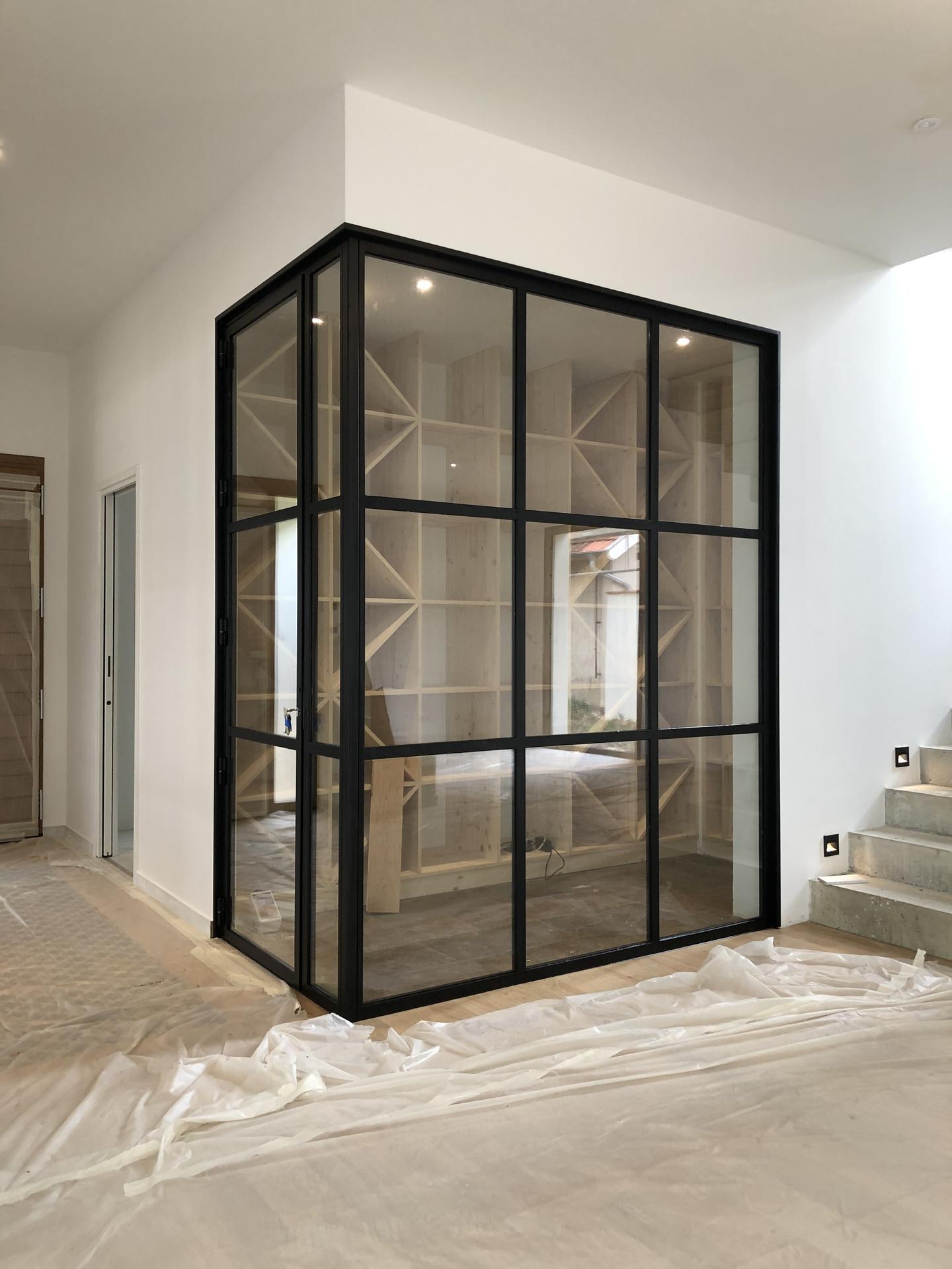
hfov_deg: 49.7
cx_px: 476
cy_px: 634
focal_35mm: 28
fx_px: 1027
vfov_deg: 63.4
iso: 32
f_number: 1.8
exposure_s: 1/33
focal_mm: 4
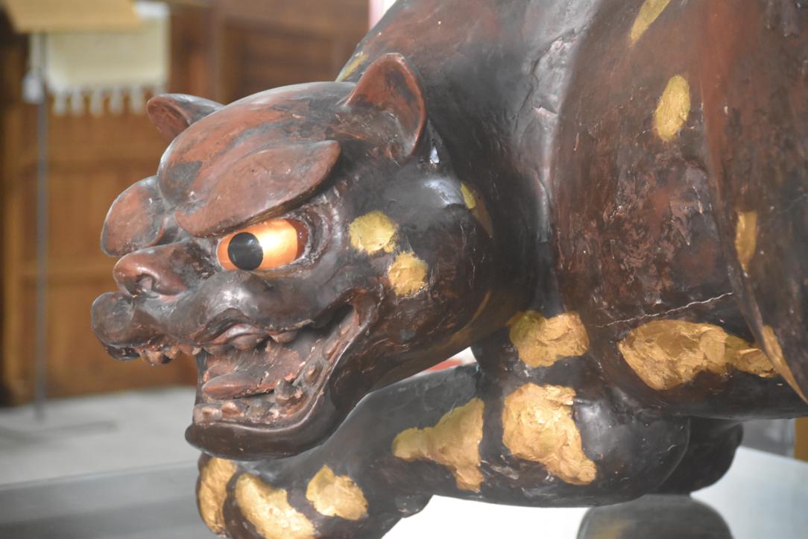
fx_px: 4377
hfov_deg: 10.5
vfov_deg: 7.0
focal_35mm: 195
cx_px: 404
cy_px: 270
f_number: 6
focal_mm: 130
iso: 4000
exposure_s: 1/60
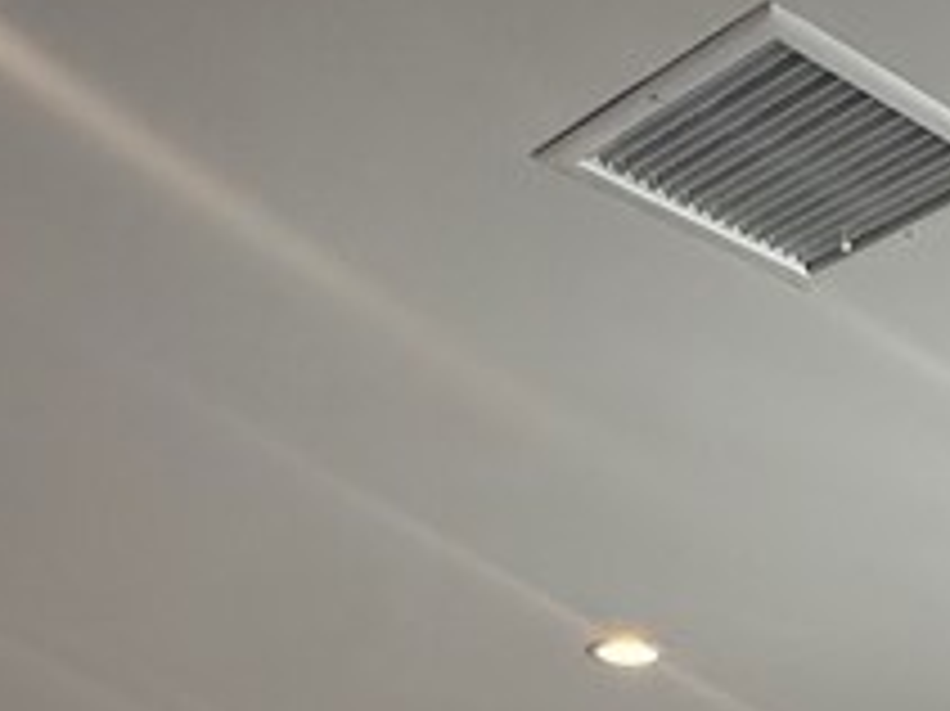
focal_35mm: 68
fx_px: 1865
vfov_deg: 16.8
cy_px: 1377
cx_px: 1054
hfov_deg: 26.3
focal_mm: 2.22
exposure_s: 1/120
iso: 100
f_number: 2.2
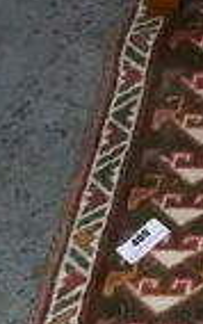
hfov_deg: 6.0
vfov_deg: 11.4
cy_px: 256
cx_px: 812
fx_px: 1617
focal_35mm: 183
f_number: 4
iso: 3200
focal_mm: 12
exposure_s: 1/100
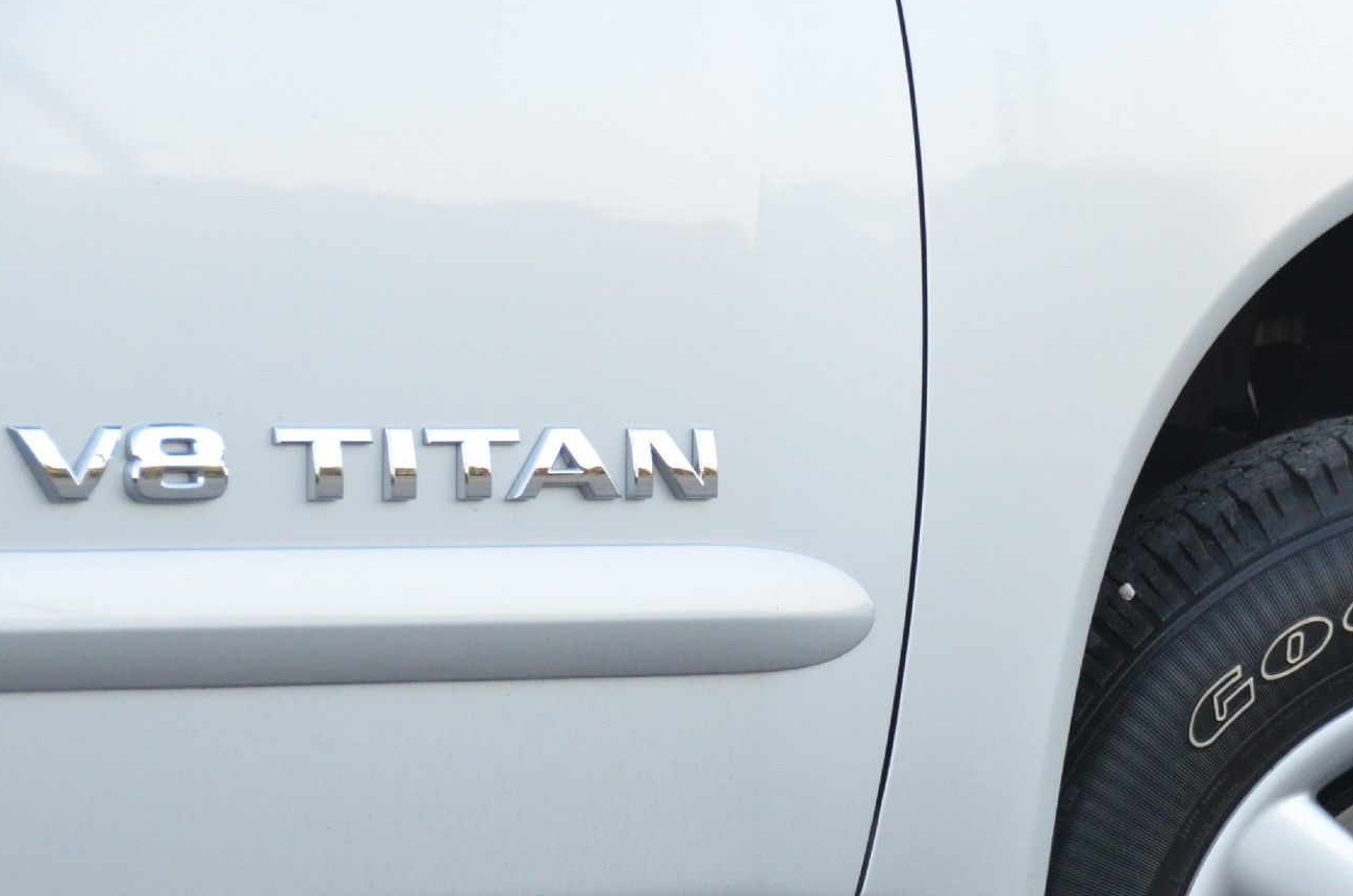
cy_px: 783
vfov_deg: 5.9
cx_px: 1112
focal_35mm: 231
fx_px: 8663
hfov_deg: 8.9
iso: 1600
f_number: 5
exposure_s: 1/320
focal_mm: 80
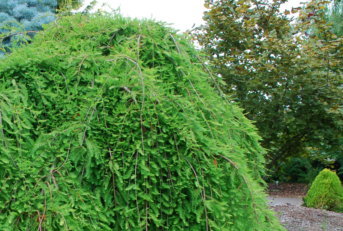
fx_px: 506
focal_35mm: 53
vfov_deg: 25.0
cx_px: 83
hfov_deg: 36.5
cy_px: 202
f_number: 7.1
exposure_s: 1/60
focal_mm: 20
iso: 400
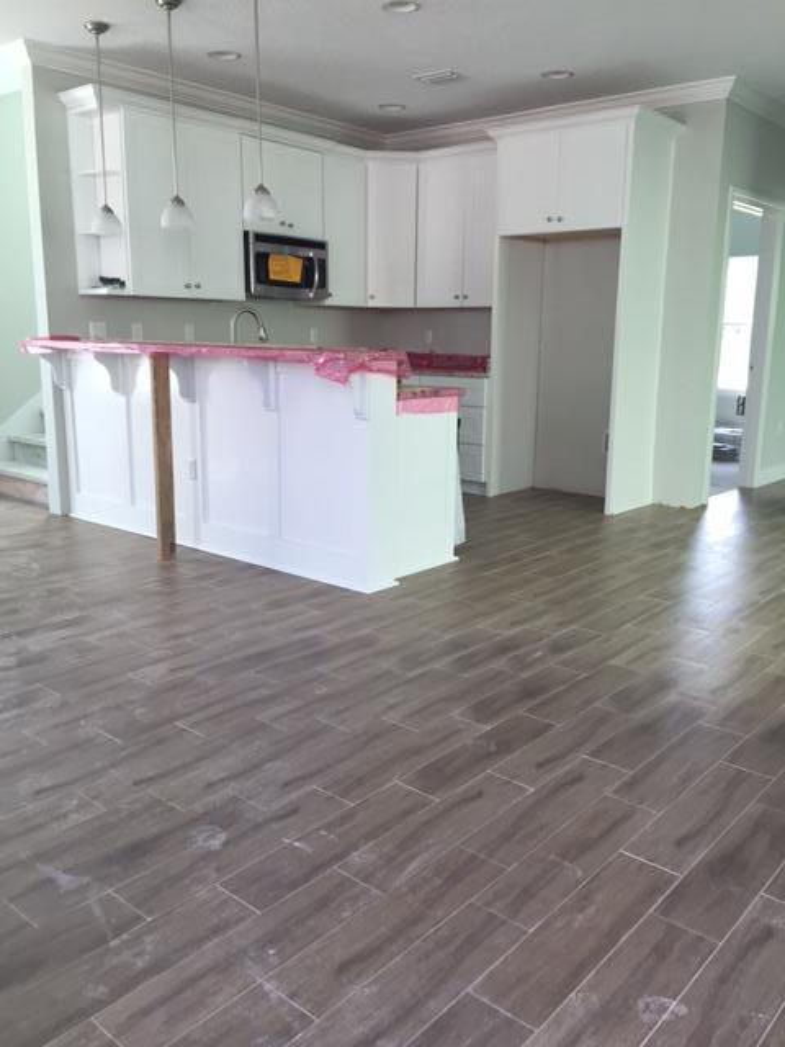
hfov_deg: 48.2
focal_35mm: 29
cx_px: 392
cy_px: 524
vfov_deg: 61.7
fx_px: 877
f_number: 2.2
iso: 32
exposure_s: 1/40
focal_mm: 4.15
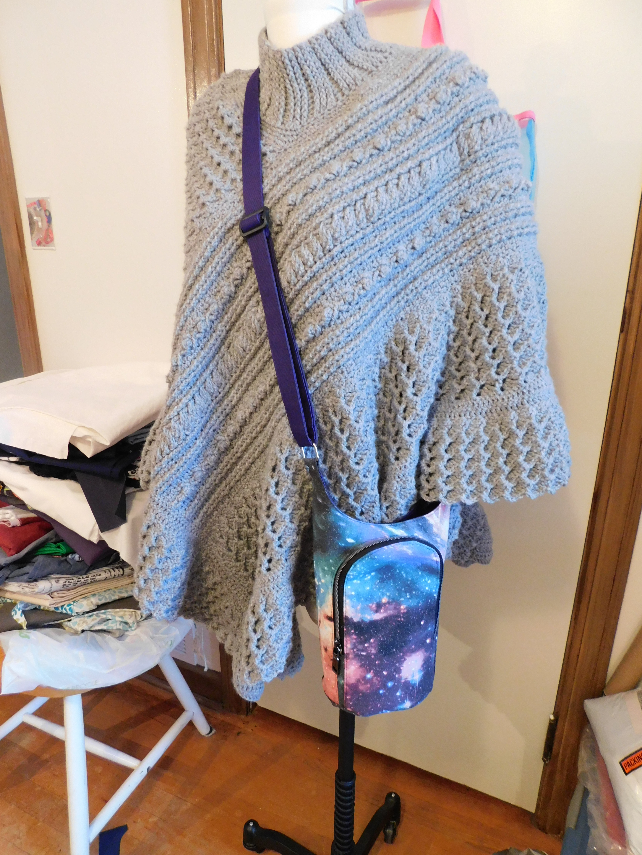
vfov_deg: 73.9
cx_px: 321
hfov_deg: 58.9
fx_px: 569
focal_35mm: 23
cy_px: 428
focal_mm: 4
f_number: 3
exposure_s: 1/8
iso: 400
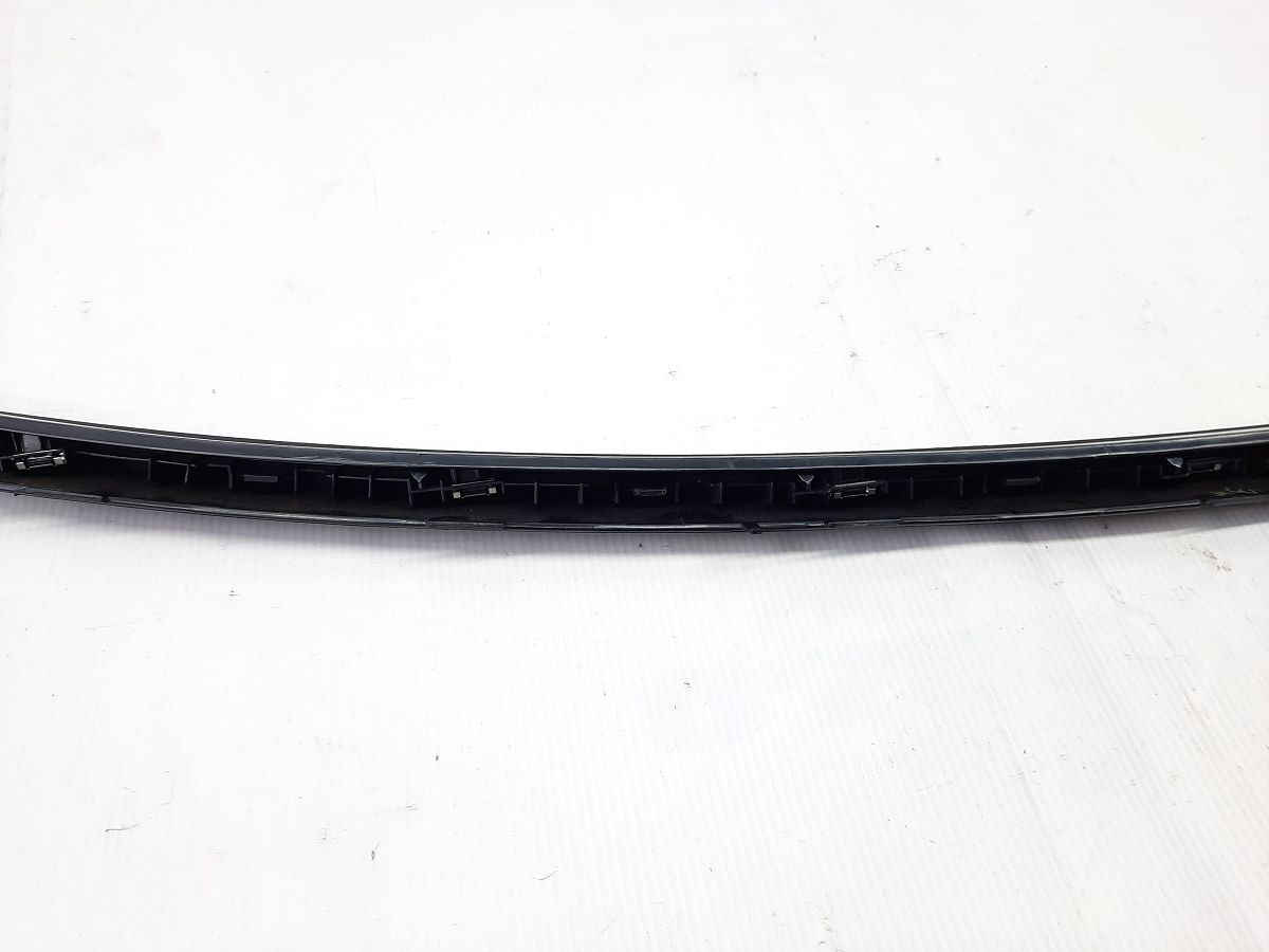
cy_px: 476
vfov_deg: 54.9
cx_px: 634
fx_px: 916
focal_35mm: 25
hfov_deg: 69.4
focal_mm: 4.6
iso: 80
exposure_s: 1/50
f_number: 2
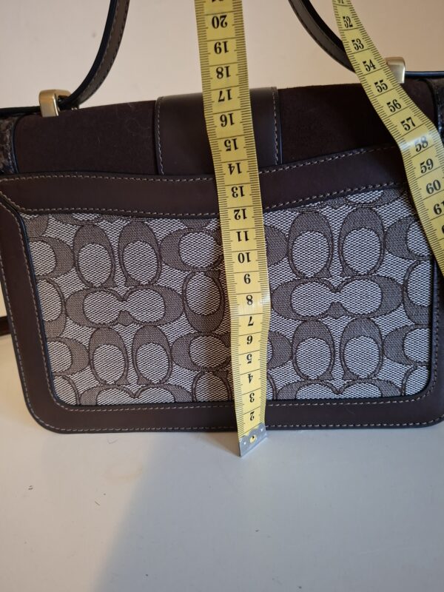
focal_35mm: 23
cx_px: 222
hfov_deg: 58.9
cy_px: 296
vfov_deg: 73.9
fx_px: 393
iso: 800
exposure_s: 1/24
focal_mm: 5.54
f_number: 1.8
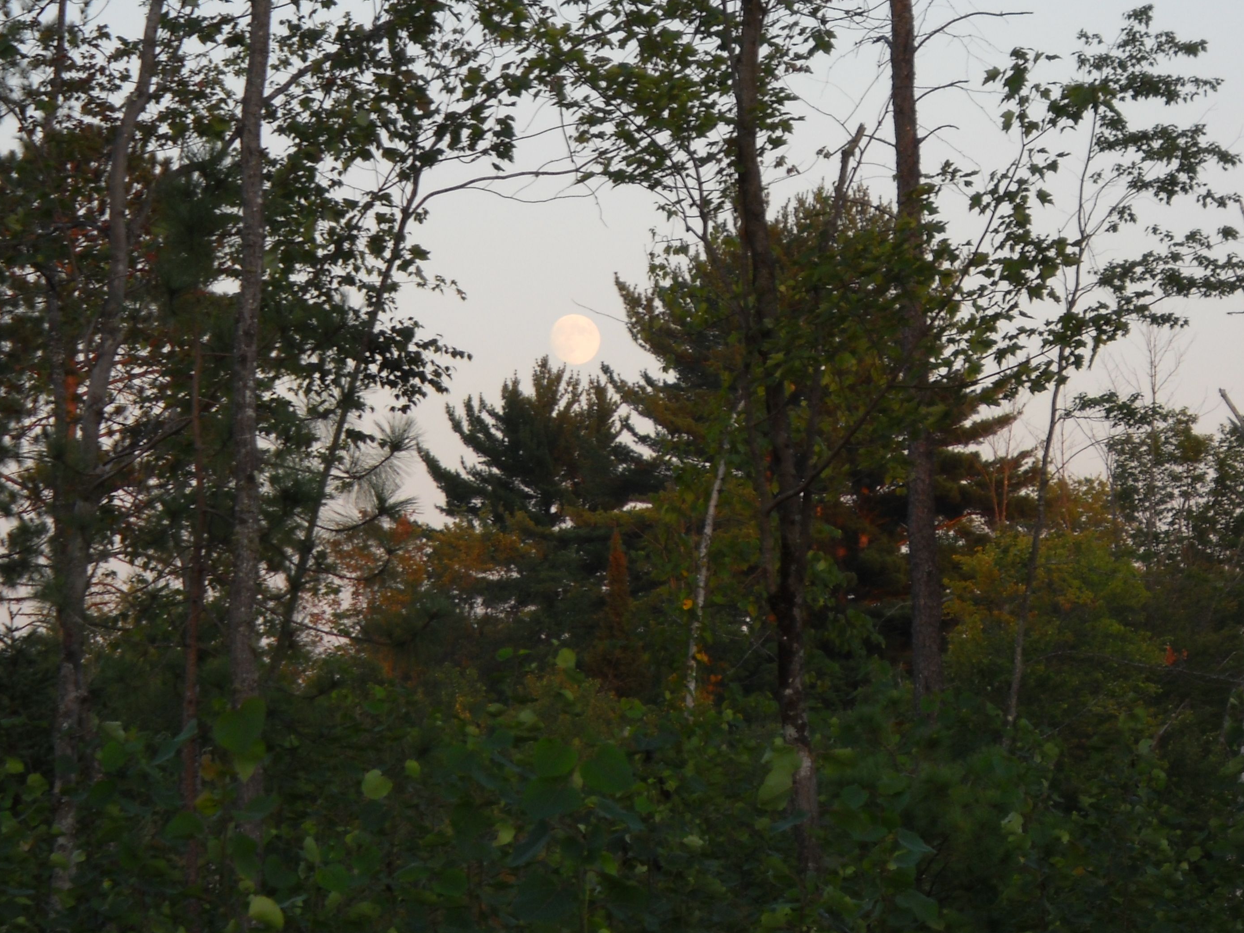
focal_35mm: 170
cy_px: 417
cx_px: 569
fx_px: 6109
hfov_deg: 11.6
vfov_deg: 8.7
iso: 64
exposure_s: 1/24
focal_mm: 24.03
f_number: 6.7
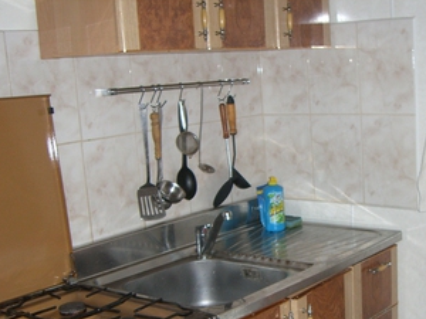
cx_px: 315
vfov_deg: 25.4
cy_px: 238
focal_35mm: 57
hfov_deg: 33.2
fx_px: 701
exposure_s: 1/60
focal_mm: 6.2
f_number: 2.7
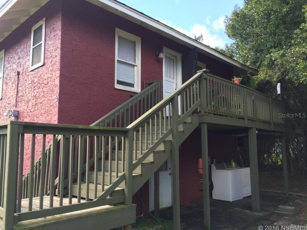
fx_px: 257
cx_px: 154
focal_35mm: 29
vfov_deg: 48.2
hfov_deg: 61.7
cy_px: 115
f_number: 2.2
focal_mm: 4.15
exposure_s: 1/176
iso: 32
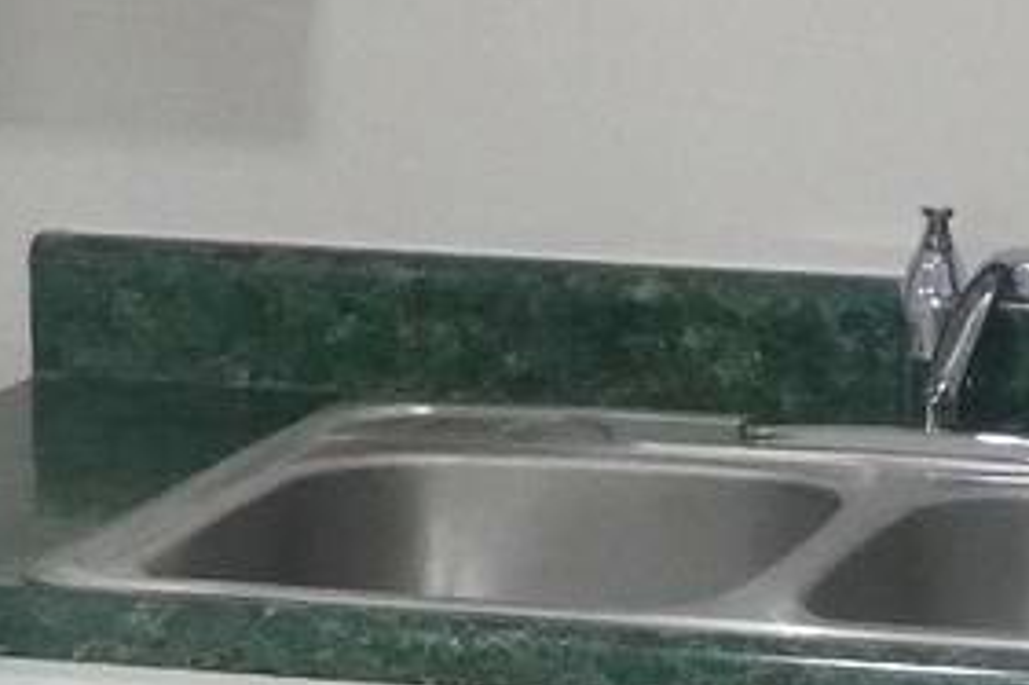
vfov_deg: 7.5
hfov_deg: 11.2
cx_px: 894
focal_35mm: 182
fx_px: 5199
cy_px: 469
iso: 400
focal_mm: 4.3
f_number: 3.3
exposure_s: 1/60
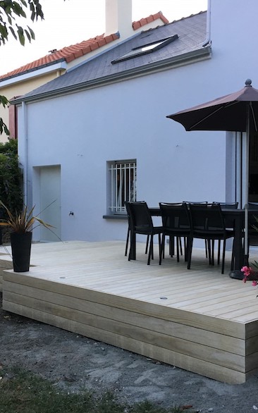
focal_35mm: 42
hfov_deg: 30.3
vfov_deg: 47.2
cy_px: 211
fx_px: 473
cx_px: 90
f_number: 2.2
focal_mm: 4.15
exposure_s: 1/33
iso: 50
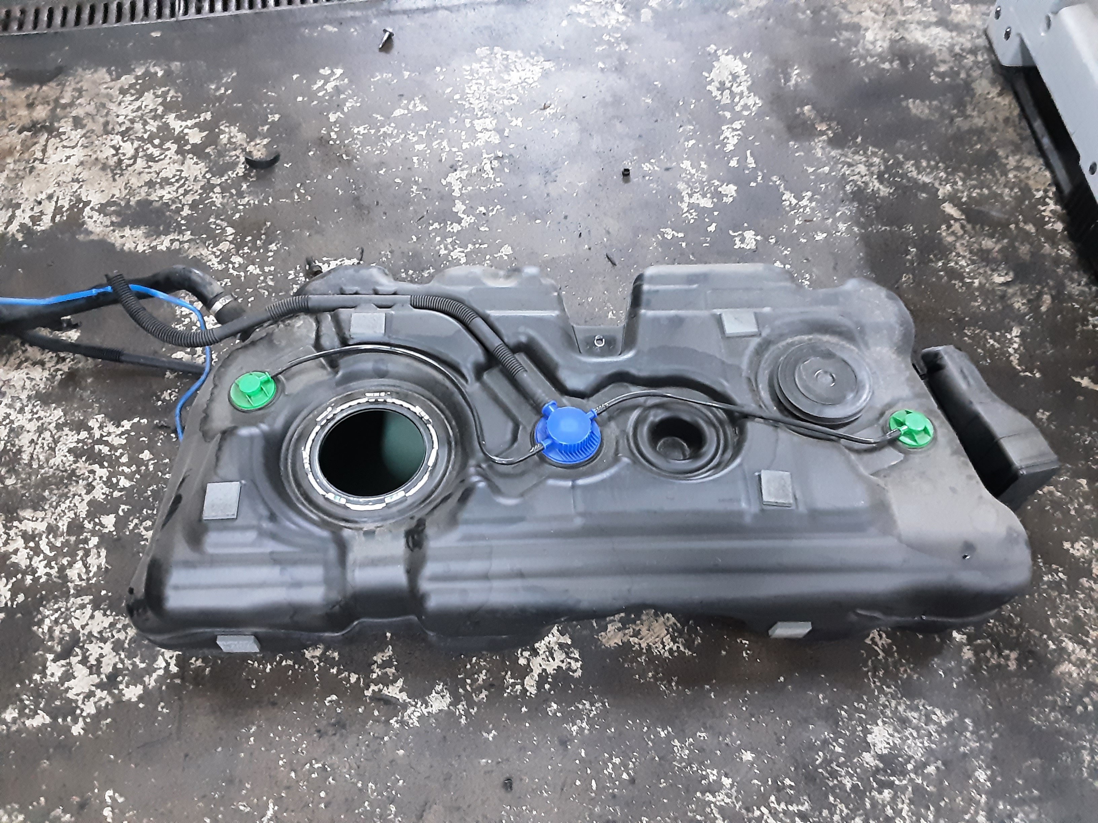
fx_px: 856
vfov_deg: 51.4
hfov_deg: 65.3
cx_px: 549
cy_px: 412
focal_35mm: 27
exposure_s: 1/20
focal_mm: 2.91
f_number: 1.9
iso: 500
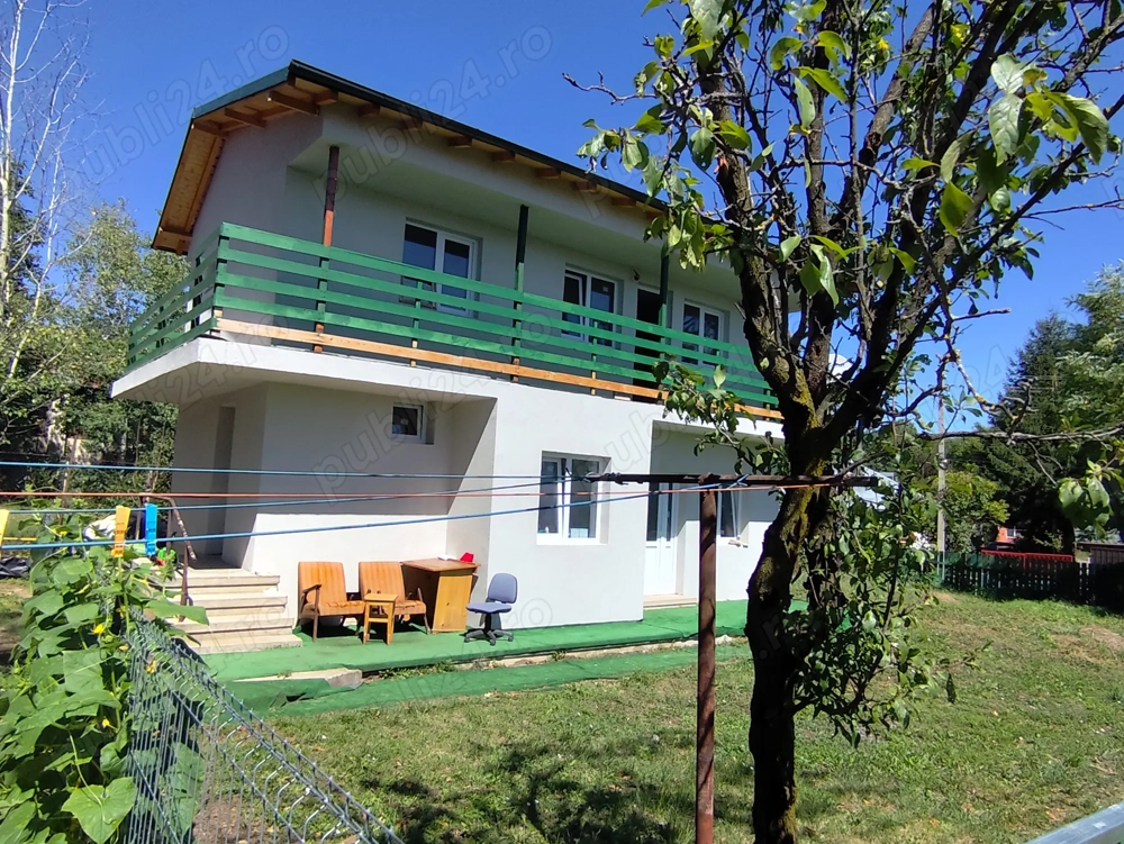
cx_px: 562
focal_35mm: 22
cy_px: 422
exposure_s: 1/2056
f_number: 2.2
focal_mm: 1.65
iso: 50
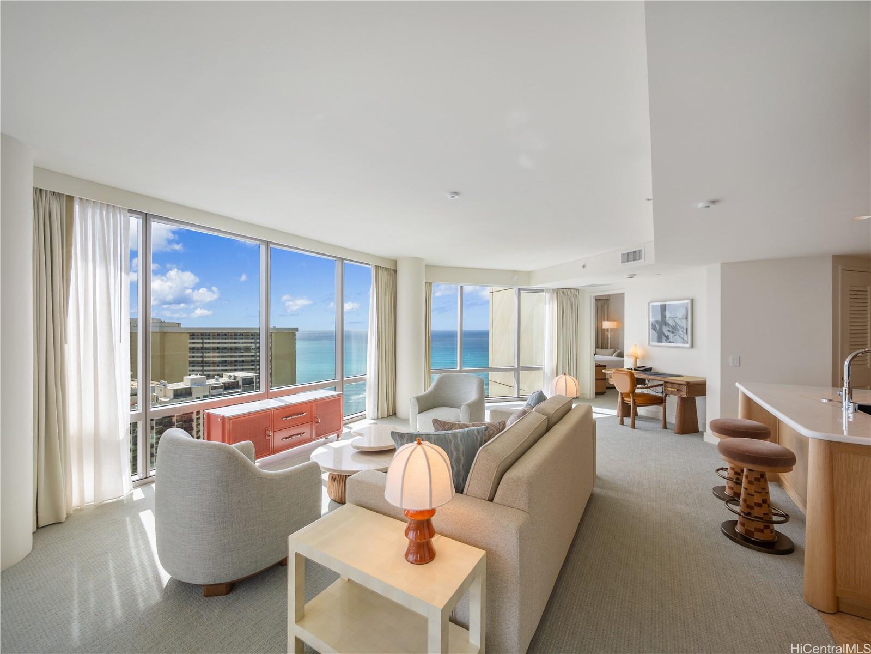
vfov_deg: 85.7
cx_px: 436
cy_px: 327
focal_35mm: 14
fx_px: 352
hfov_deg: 102.1
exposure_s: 1/6400
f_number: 4
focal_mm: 7
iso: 250
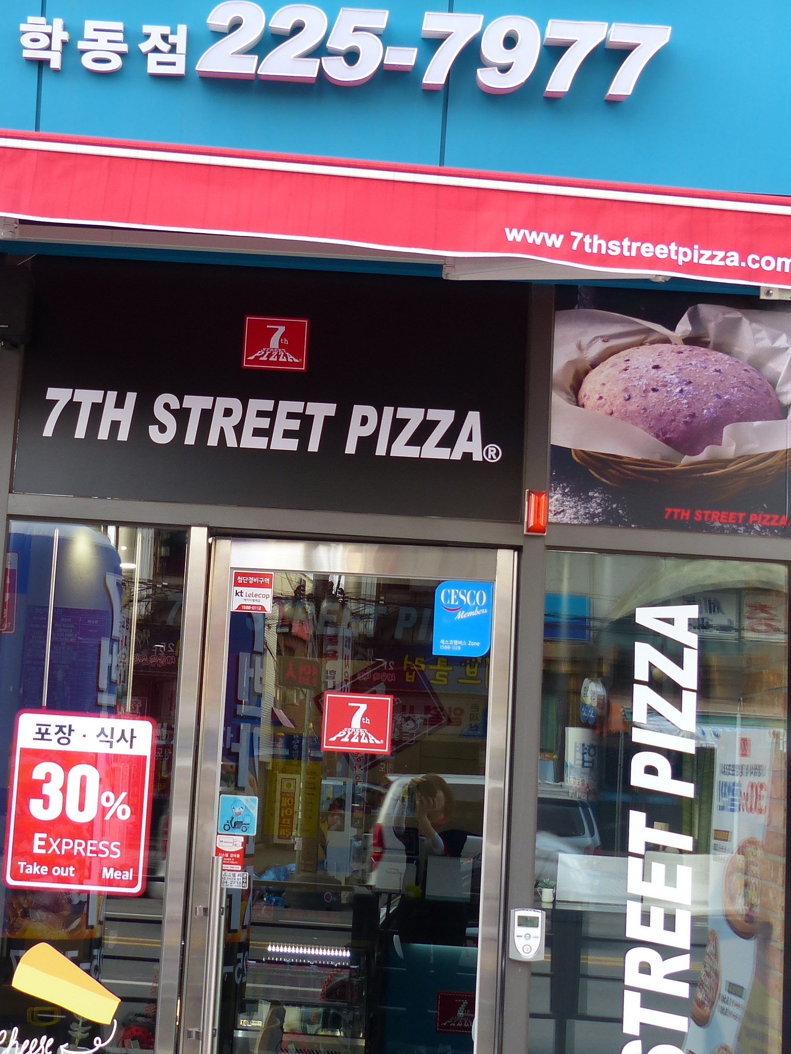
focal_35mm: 54
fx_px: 1645
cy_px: 535
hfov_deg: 26.9
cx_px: 255
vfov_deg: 35.5
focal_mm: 5.9
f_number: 2.8
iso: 100
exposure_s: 1/125
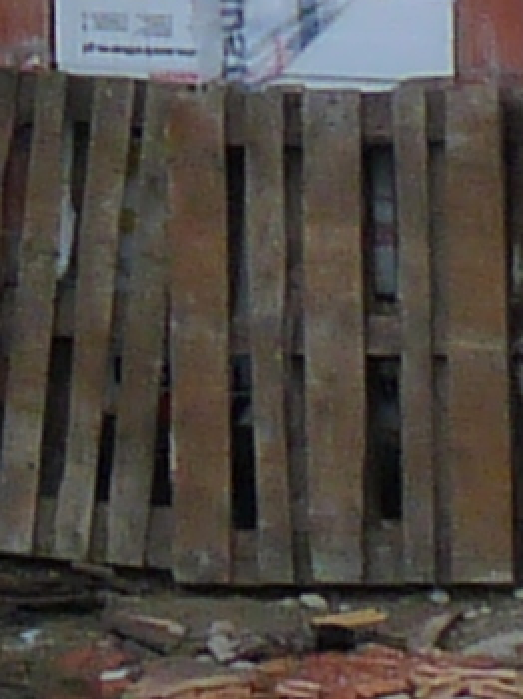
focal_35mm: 300
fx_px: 6051
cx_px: -1102
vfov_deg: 6.3
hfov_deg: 4.7
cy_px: -1098
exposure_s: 1/200
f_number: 5.6
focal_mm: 5.2
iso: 160
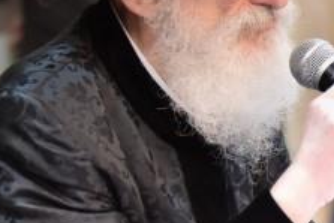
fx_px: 4781
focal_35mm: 515
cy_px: 192
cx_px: 192
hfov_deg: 4.0
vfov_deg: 2.7
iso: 1250
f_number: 2.8
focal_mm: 112
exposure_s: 1/200
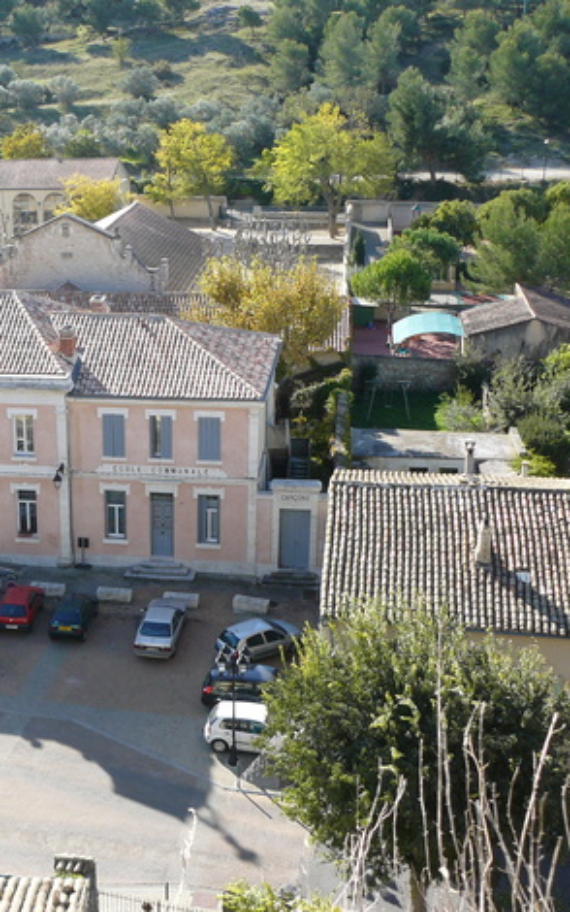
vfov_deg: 38.9
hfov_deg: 24.1
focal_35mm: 52
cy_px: 460
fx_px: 1292
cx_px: 48
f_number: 4.5
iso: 100
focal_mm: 6
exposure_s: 1/200
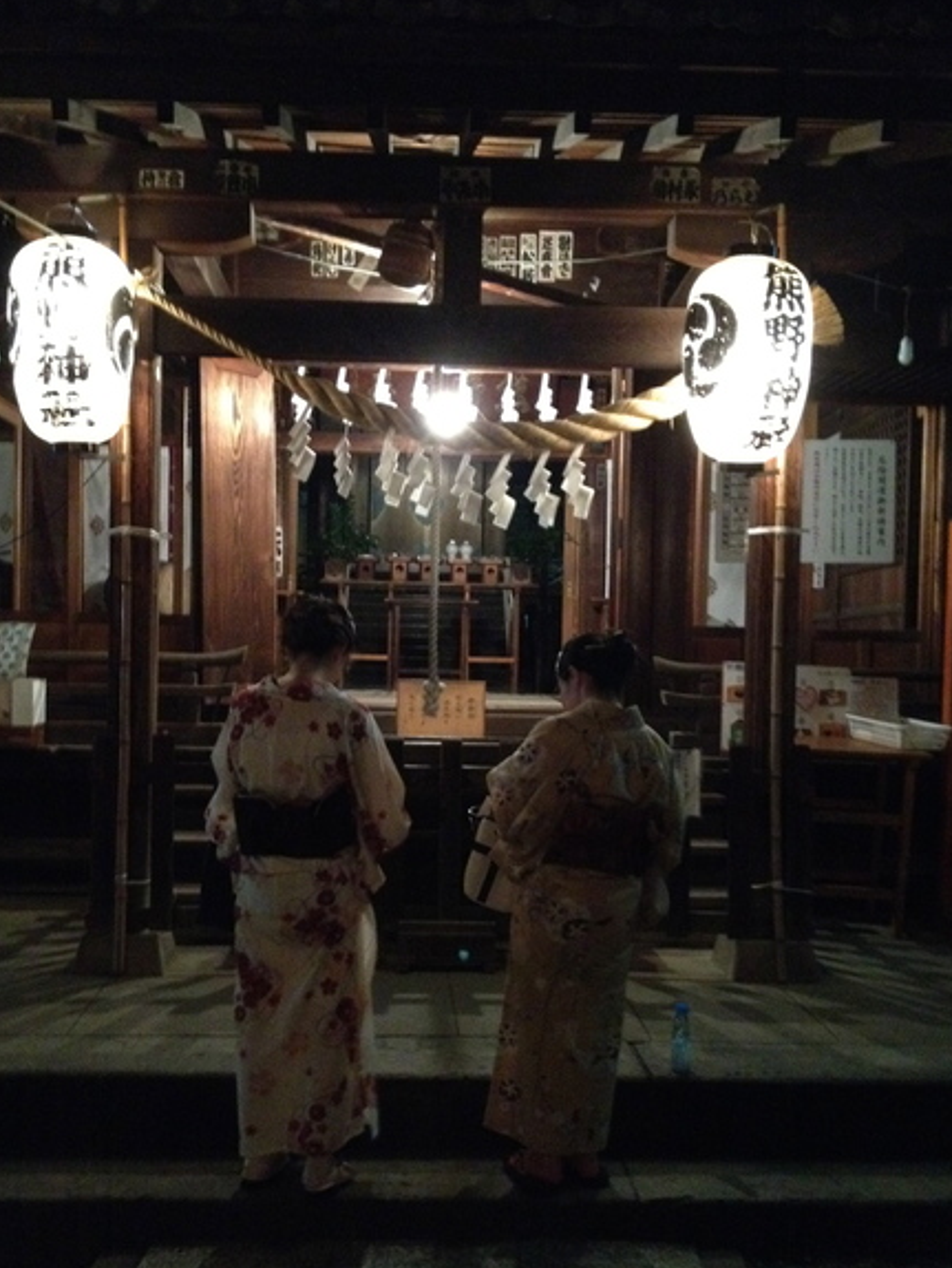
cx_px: 446
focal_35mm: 39
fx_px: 1429
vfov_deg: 47.8
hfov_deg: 36.8
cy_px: 694
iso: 800
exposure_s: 1/15
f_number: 2.4
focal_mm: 4.28
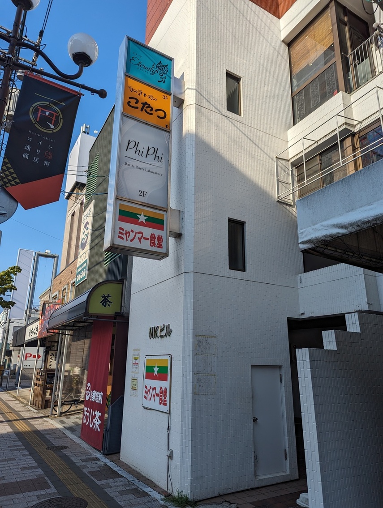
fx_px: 353
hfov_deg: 57.0
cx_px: 192
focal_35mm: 24
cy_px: 254
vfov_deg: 71.5
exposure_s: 1/2179
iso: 46
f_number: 1.85
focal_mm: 6.81
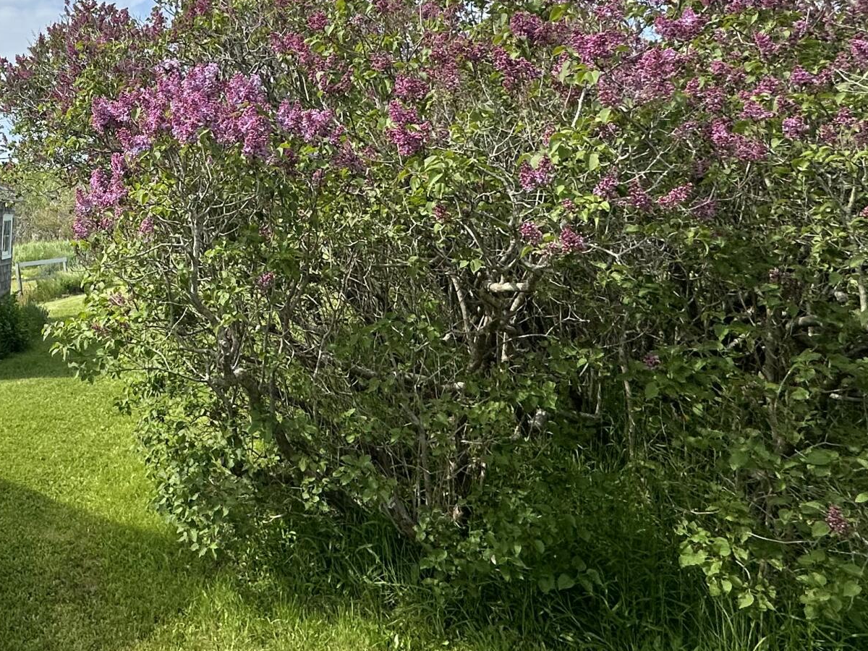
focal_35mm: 35
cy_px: 136
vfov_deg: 39.2
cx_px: 35
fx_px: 878
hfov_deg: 45.8
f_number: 2.2
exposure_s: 1/2132
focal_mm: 2.22
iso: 50
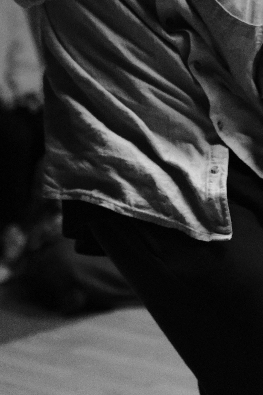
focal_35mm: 133
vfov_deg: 14.9
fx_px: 1458
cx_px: 183
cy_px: -88
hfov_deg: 10.3
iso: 3200
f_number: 1.6
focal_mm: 33
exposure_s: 1/2000
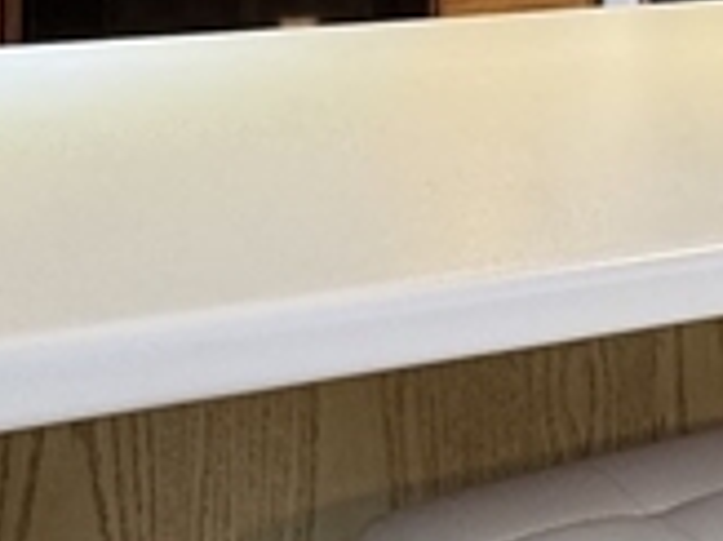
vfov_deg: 15.6
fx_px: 1837
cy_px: -235
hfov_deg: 20.3
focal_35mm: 88
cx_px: 954
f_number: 2.2
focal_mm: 2.22
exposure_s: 1/60
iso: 200
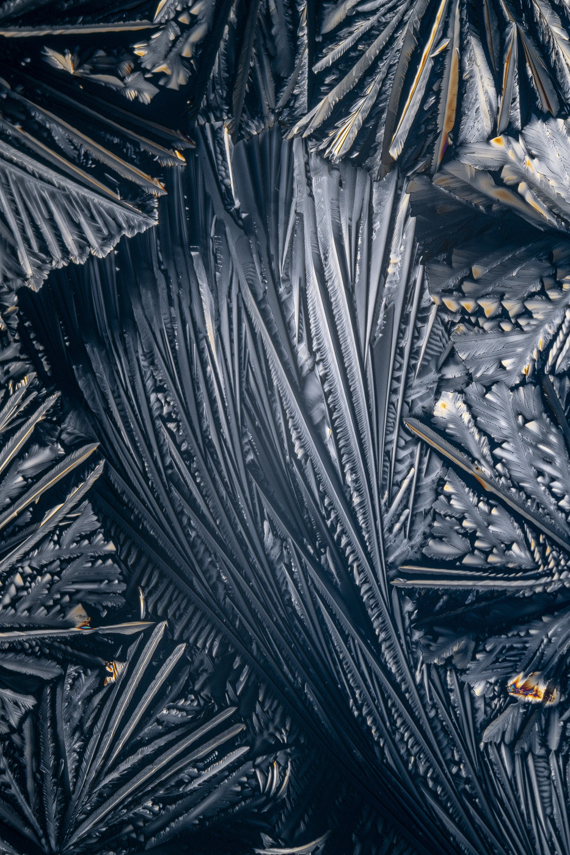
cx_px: 285
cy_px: 428
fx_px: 594
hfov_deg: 51.3
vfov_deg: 71.5
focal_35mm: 25
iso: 400
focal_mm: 25
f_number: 8
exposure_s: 1/100
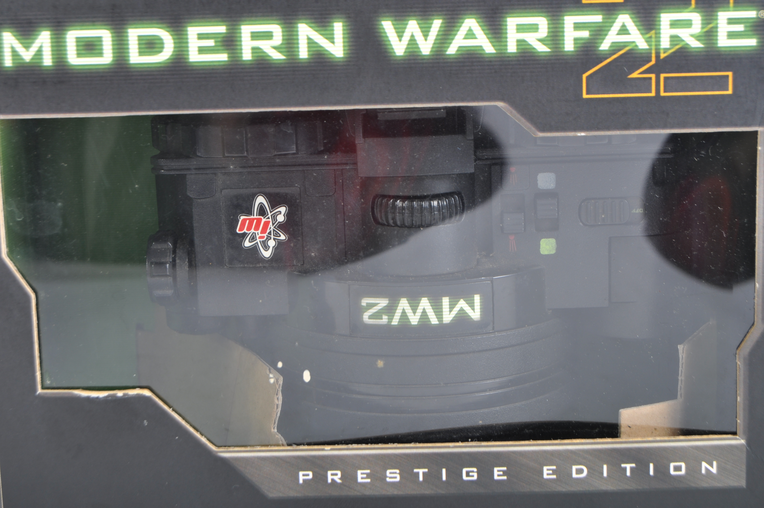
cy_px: 254
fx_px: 1749
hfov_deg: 24.6
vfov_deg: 16.5
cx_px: 382
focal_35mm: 82
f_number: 10
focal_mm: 55
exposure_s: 1/160
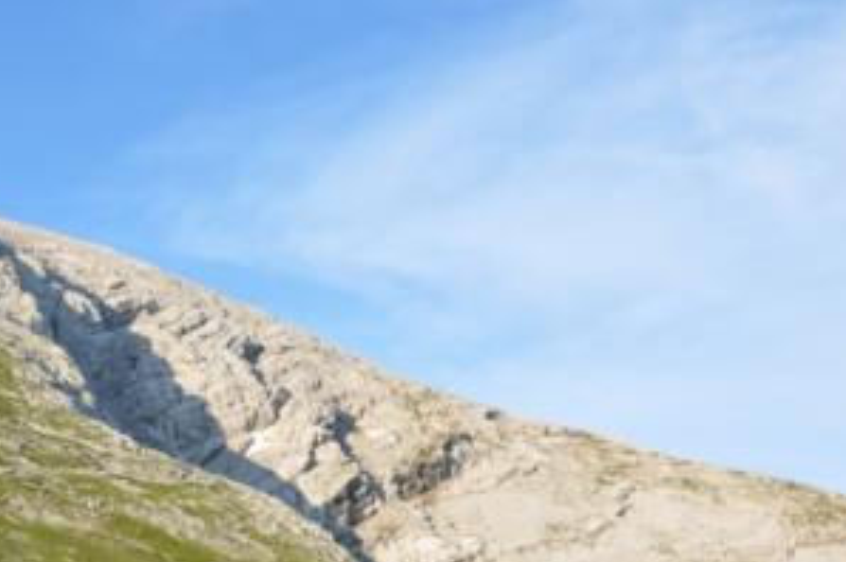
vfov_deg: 21.7
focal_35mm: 60
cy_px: 573
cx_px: 55
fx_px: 1408
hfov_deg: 31.6
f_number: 9
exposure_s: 1/125
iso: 200
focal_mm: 18
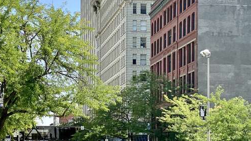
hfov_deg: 23.1
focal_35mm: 91
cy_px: 50
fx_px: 606
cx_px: 58
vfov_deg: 13.3
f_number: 2
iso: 20
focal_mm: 6
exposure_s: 1/1261
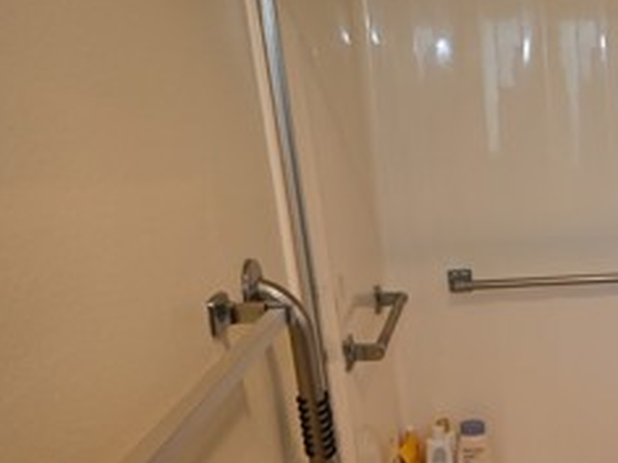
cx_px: 683
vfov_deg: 30.5
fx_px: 839
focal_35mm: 47
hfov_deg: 34.7
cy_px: 334
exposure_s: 1/60
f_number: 4
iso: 200
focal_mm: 12
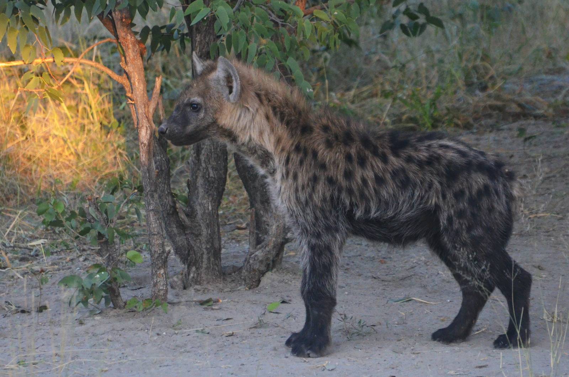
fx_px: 6388
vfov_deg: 3.4
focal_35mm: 405
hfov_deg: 5.1
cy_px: 188
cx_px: 284
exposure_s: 1/640
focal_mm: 270
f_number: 6.3
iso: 2500
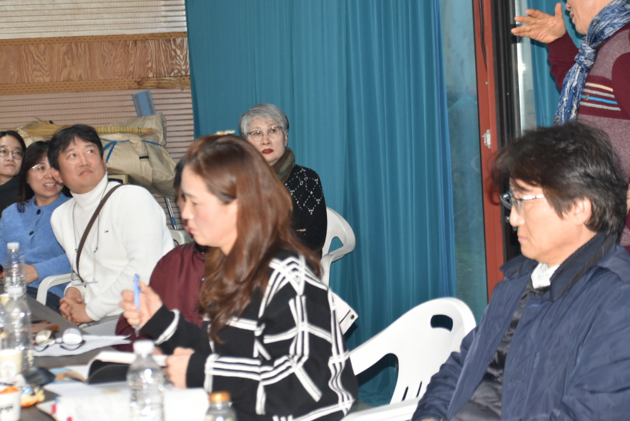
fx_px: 1838
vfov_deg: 13.1
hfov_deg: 19.4
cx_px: 315
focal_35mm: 105
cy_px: 210
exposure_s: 1/60
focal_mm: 70
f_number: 4.5
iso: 900
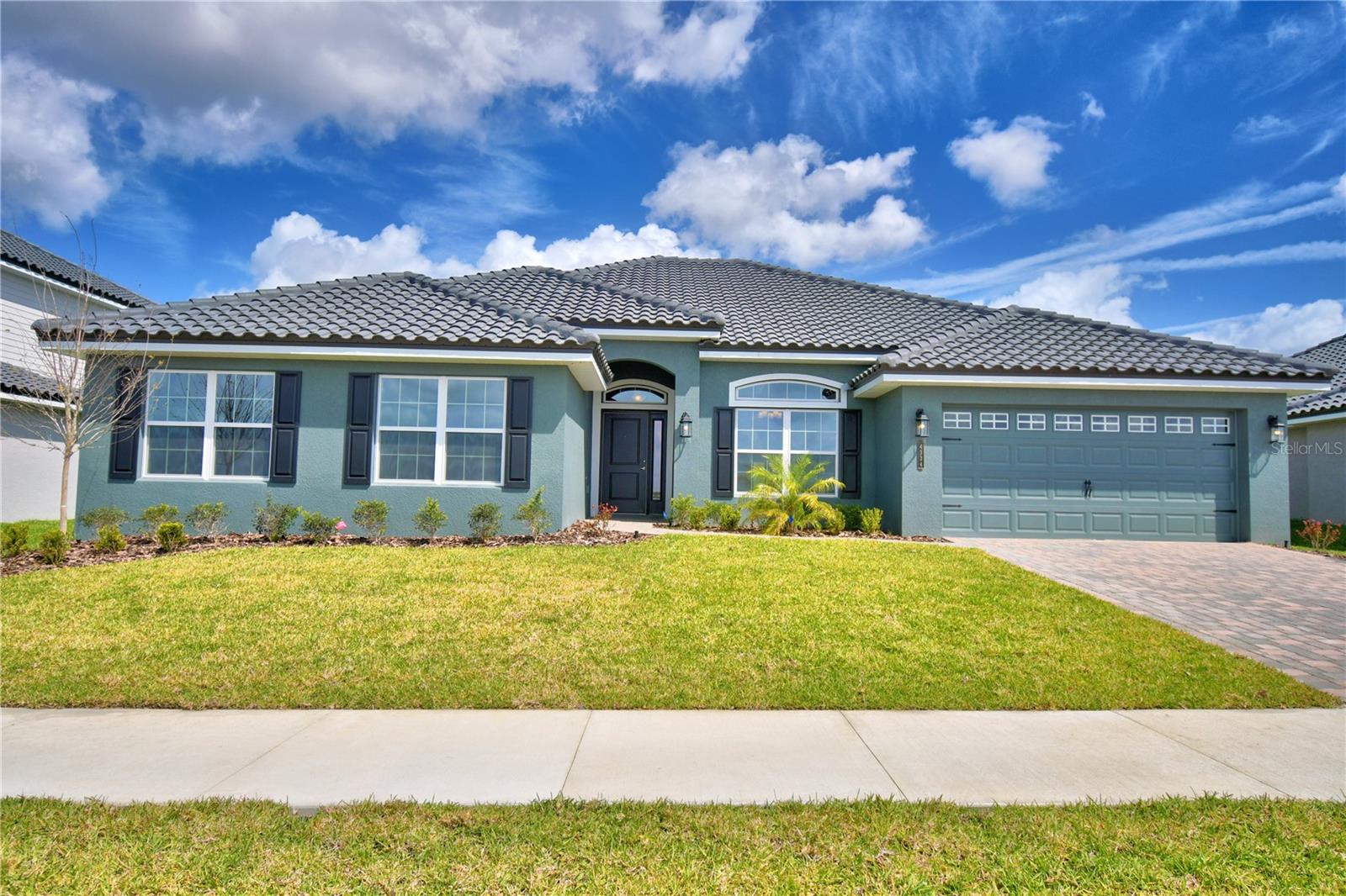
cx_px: 673
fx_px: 785
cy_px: 448
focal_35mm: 21
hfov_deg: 81.2
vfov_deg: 59.5
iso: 100
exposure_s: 1/1250
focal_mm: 14
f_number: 5
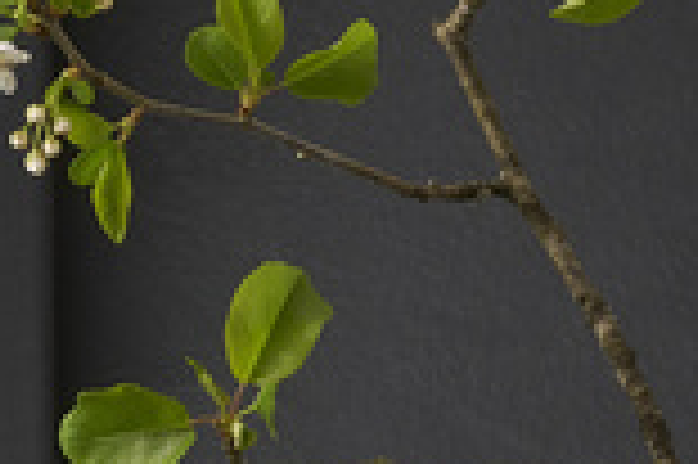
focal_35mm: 580
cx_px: -185
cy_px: 444
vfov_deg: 2.4
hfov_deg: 3.6
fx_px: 11234
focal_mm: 60
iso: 160
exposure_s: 2.1
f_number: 11
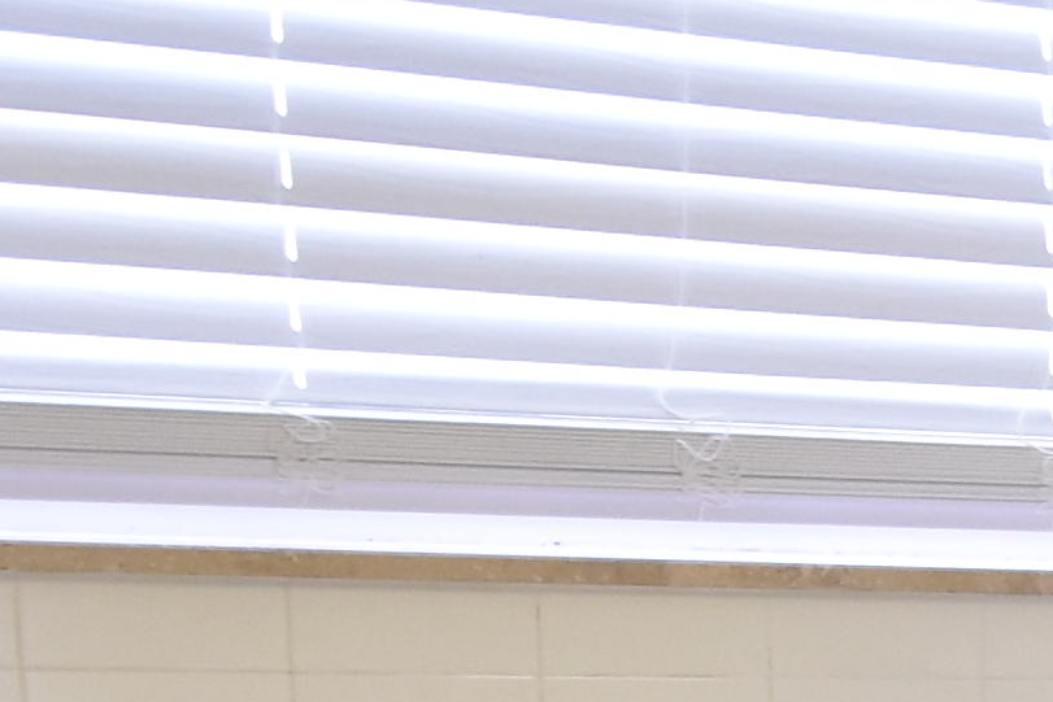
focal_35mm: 111
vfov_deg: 11.6
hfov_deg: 15.1
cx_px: 2066
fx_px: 3247
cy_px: 1156
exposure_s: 1/60
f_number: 3.5
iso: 800
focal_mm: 10
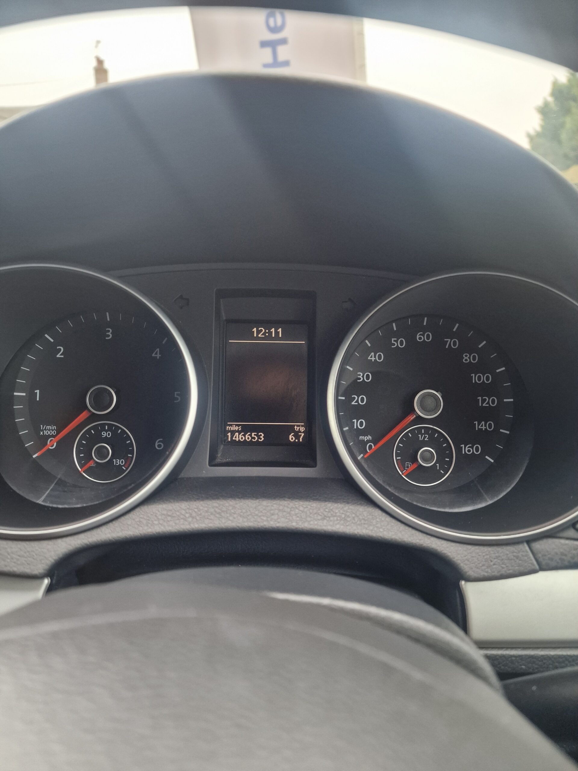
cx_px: 289
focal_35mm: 23
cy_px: 386
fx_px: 512
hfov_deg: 58.9
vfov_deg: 73.9
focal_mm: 6.4
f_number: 1.8
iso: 320
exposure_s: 1/120
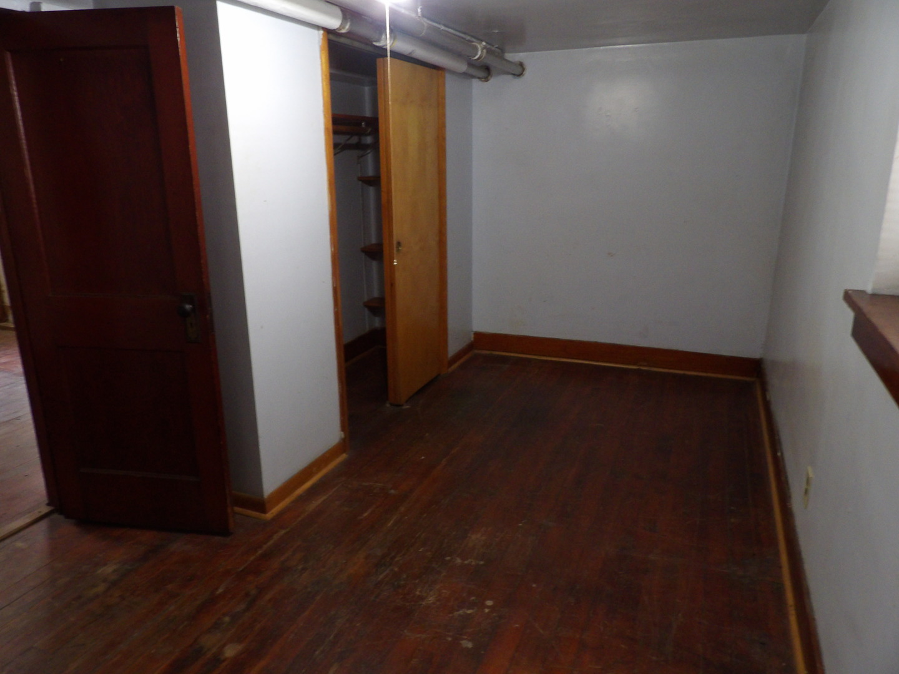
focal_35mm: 24
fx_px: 623
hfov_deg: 71.6
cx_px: 450
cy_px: 337
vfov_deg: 56.8
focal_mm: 4.3
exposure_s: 1/17
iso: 371
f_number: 3.2
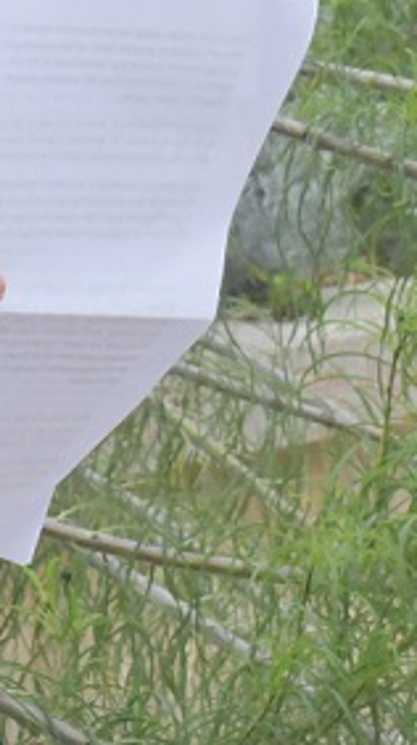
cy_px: 127
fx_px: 7039
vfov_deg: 6.0
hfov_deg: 3.4
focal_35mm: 357
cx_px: -536
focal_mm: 55
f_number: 11
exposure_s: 1/400
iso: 2500
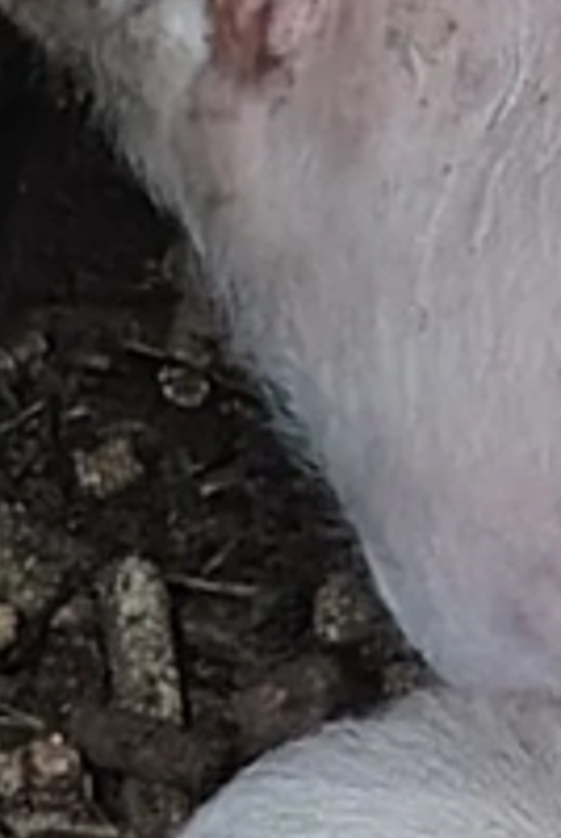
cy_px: 1735
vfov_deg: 7.7
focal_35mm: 256
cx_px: 1206
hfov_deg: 5.3
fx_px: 5963
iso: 3491
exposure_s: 1/100
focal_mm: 5.25
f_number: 1.75
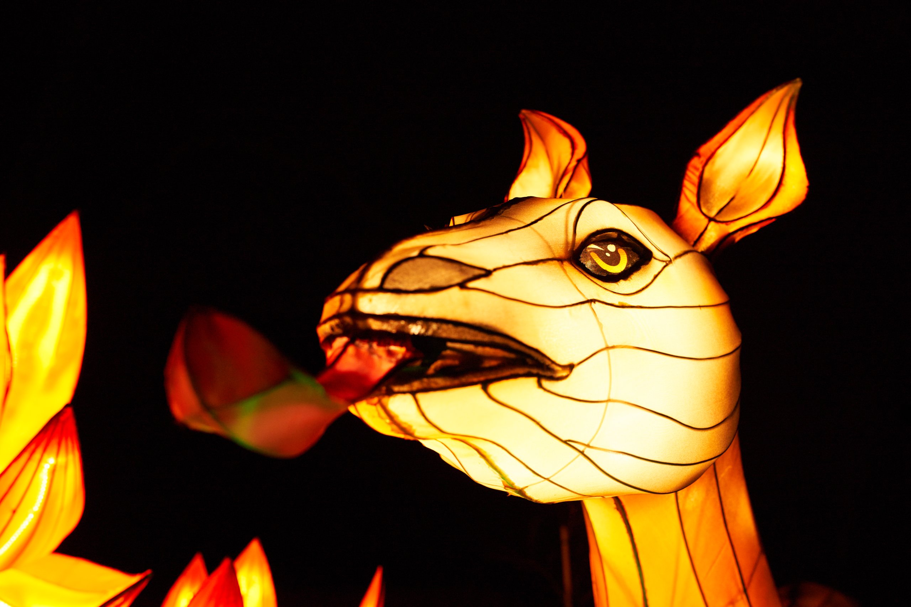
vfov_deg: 37.8
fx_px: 886
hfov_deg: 54.4
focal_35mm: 35
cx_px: 456
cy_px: 304
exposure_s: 1/100
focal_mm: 35
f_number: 4
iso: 320
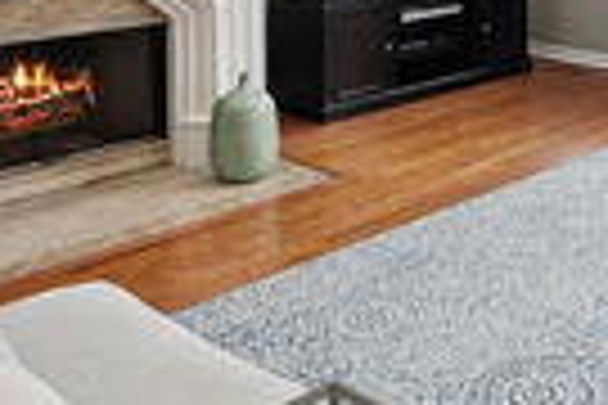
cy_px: -130
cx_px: 572
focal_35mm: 57
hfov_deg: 32.9
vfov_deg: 21.4
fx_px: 963
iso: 125
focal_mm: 16
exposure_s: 1/10
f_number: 8
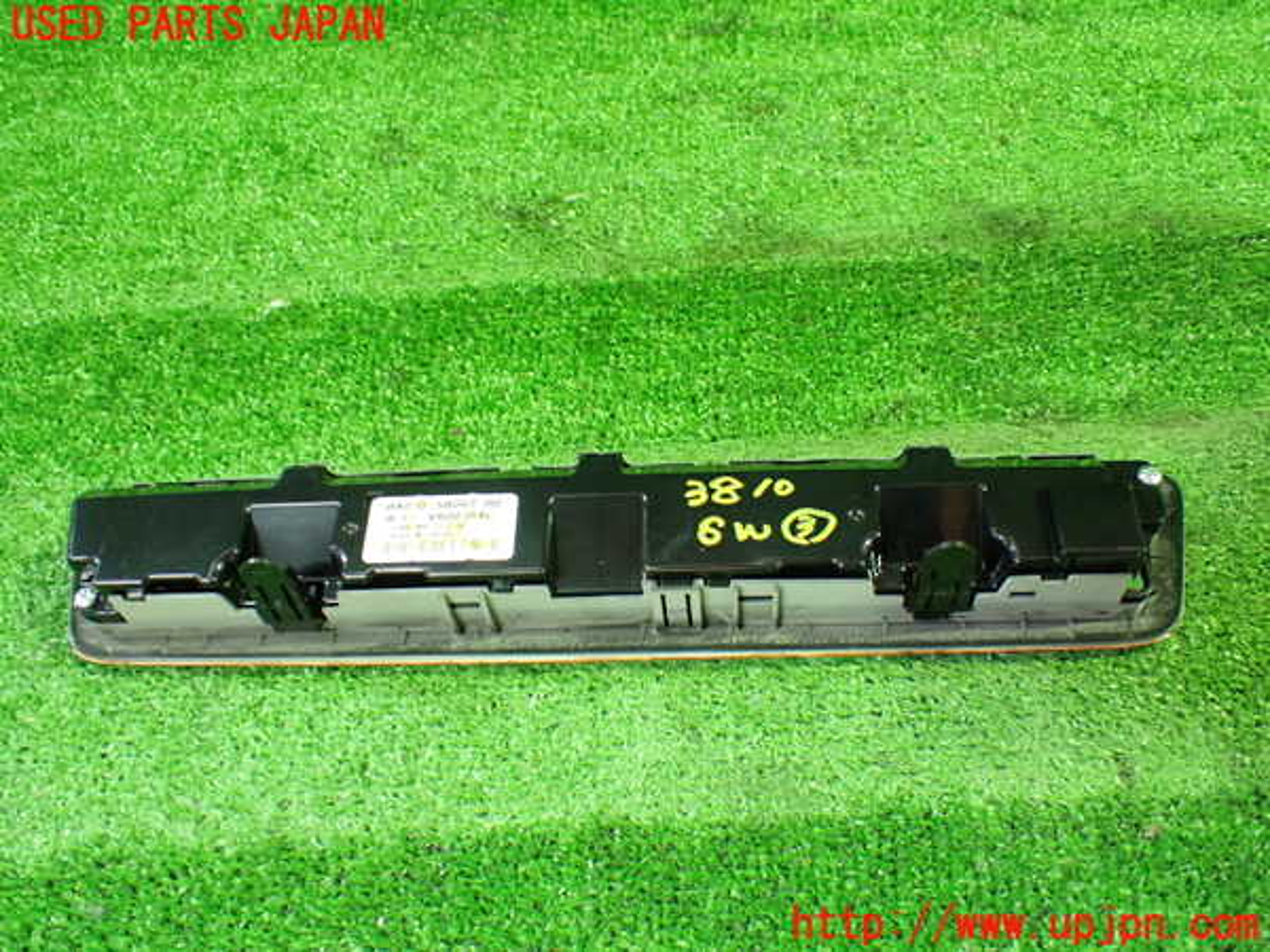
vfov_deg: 44.2
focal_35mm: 32
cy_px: 476
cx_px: 635
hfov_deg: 56.8
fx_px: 1174
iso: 800
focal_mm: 5.79
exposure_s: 1/30
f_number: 2.4
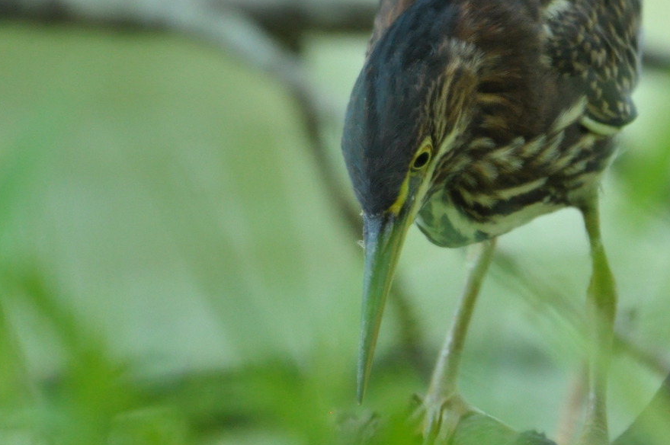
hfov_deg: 1.2
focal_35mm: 1706
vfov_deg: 0.8
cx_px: 559
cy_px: 210
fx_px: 31715
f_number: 5.6
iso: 1000
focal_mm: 500
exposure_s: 1/320
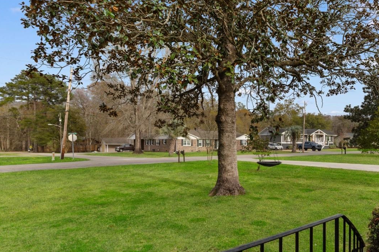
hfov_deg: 74.5
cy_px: 135
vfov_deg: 55.0
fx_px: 242
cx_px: 242
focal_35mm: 23
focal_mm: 10
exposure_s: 1/125
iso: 100
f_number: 5.6
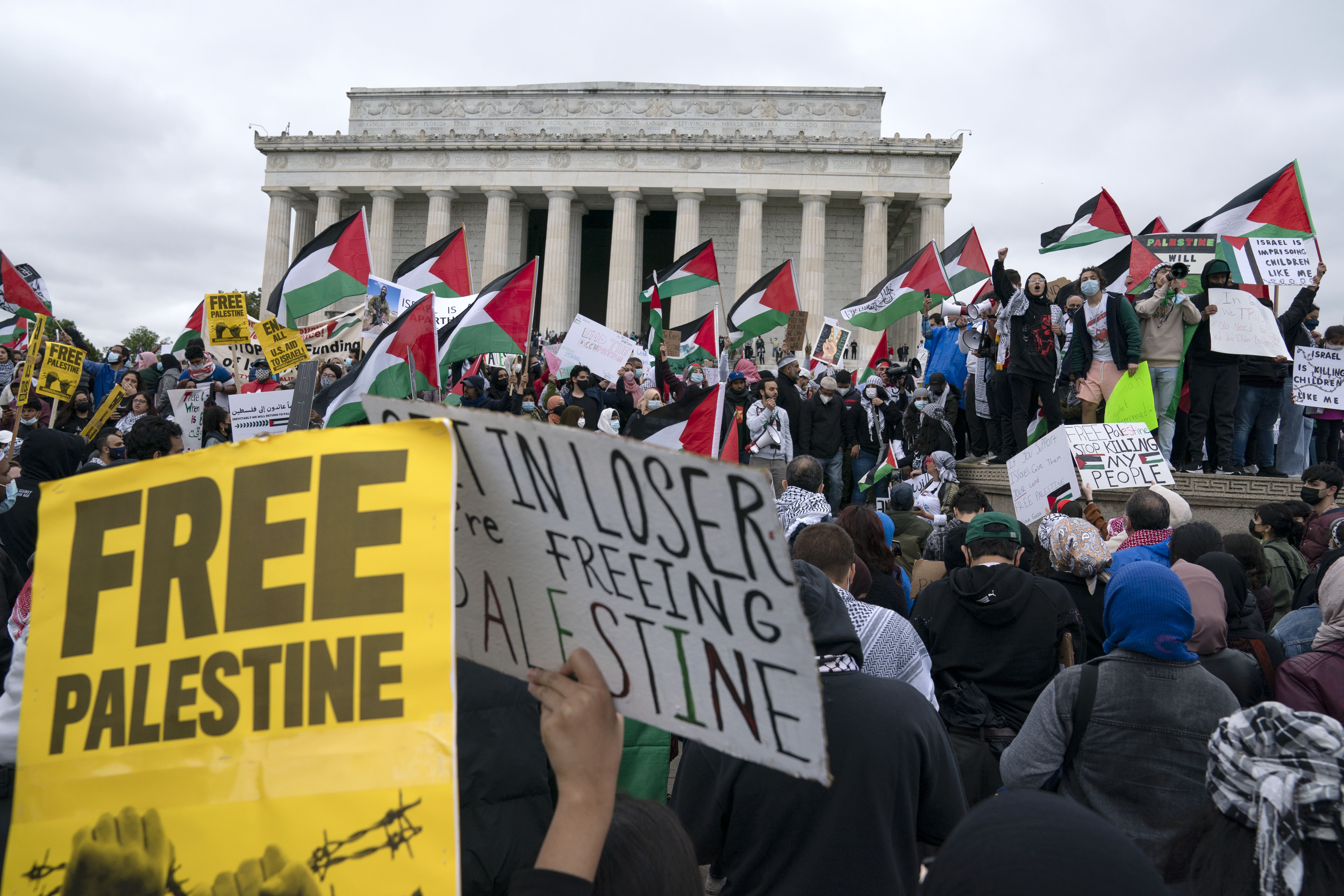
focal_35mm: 24
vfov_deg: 53.1
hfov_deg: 73.7
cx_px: 672
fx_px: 896
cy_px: 448
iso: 400
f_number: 5.6
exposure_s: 1/320
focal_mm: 24
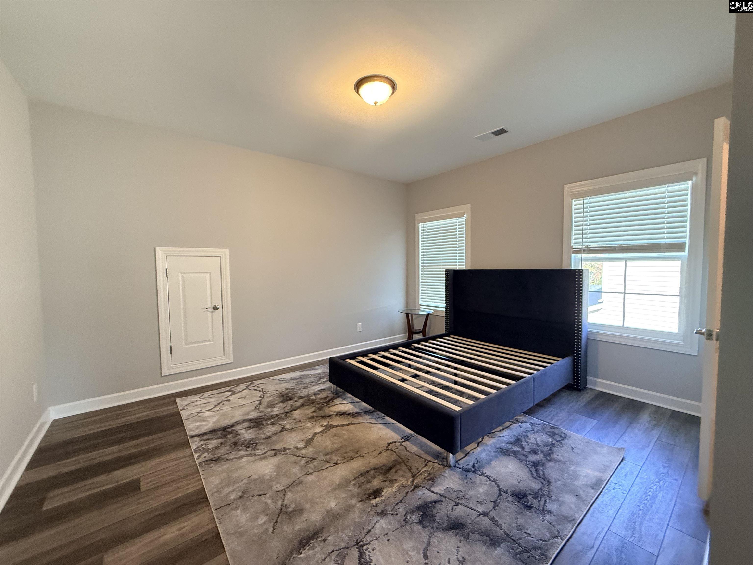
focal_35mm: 14
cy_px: 282
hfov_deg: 102.1
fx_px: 305
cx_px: 376
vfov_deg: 85.7
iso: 400
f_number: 2.2
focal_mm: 2.22
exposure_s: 1/60
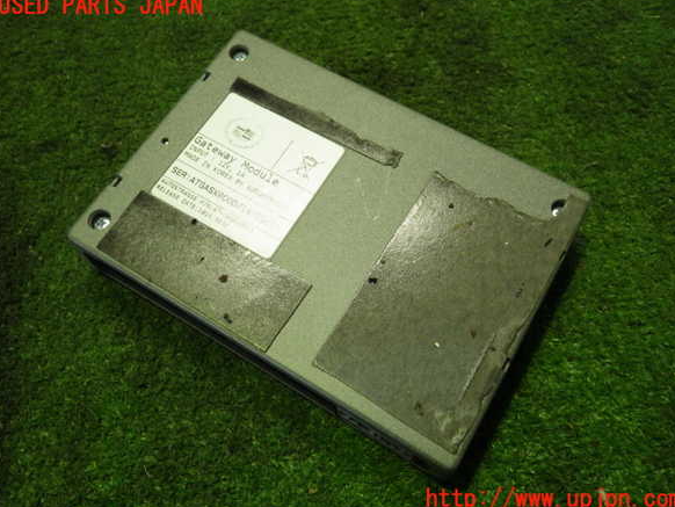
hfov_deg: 53.9
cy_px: 253
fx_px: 663
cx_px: 340
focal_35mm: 34
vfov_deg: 41.8
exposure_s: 1/50
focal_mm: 5.9
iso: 640
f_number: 2.4
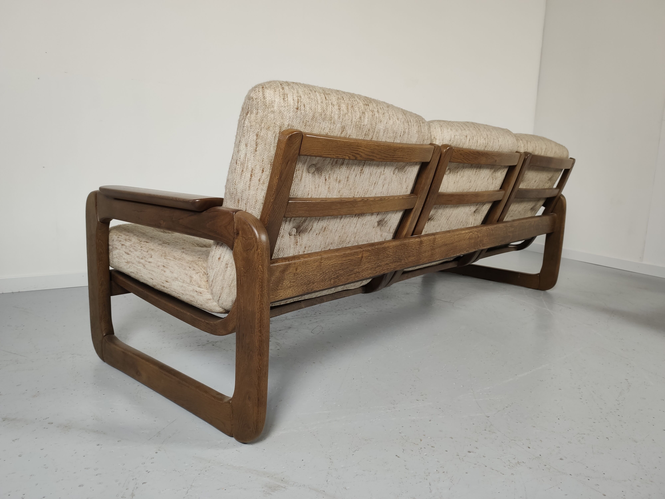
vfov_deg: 51.4
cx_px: 332
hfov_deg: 65.3
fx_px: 519
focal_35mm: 27
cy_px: 250
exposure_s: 1/100
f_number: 1.75
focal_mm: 4.75
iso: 167
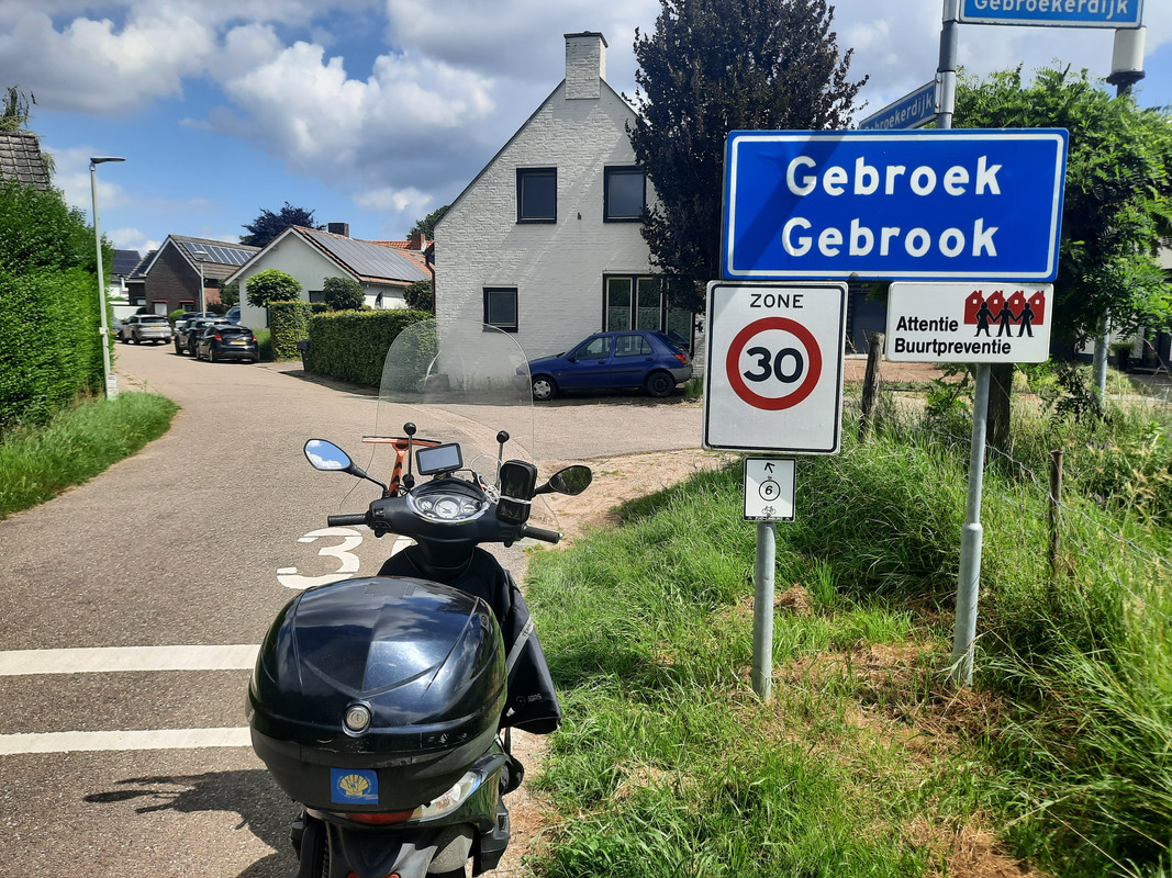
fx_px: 846
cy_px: 439
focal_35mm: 25
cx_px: 586
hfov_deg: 69.4
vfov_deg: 54.9
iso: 32
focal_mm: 4.6
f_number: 2
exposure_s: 1/1082
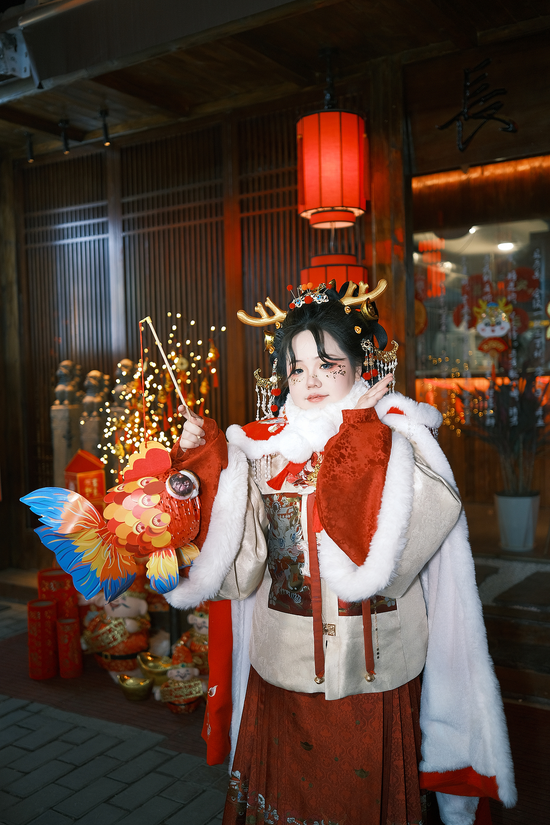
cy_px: 412
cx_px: 275
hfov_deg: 37.9
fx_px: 802
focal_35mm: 35
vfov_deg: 54.4
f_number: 1.4
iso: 250
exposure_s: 1/125
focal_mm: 23
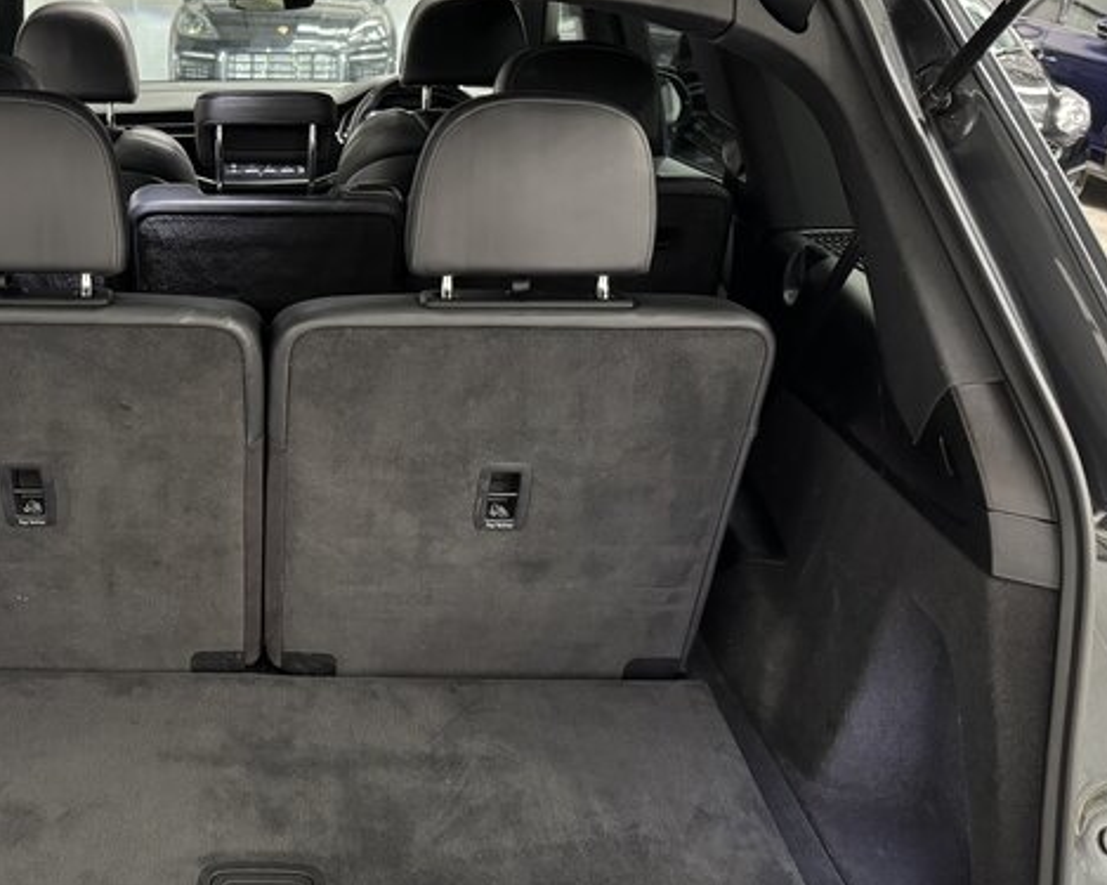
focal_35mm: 40
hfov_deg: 44.0
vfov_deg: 37.3
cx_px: 255
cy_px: 507
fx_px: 1310
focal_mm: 6.76
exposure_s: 1/25
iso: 800
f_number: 1.78
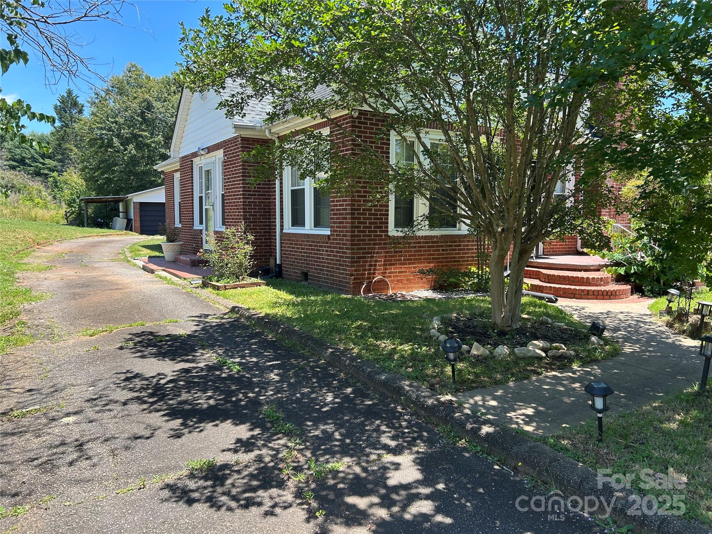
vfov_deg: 53.1
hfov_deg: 67.3
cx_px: 356
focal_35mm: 26
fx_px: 535
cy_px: 267
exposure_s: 1/738
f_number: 1.5
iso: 50
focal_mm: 5.7
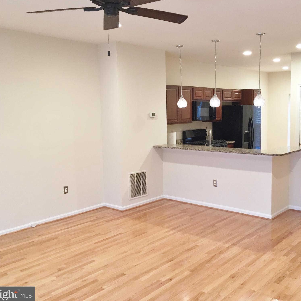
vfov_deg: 47.2
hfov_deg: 46.8
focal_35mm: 35
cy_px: 149
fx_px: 344
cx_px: 190
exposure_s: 1/30
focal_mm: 4.15
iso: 80
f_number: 2.2
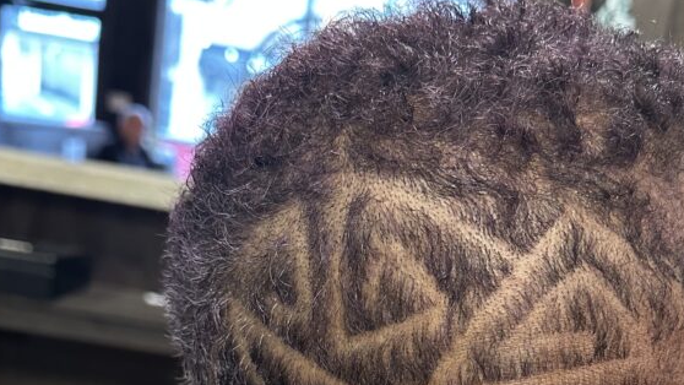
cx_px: 439
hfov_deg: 42.5
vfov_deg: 23.1
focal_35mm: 48
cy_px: 448
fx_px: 871
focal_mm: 6.86
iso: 320
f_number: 1.78
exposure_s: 1/60
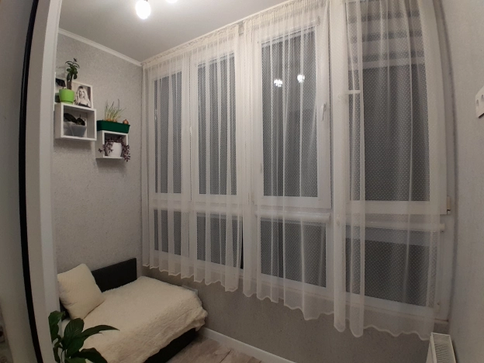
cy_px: 182
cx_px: 242
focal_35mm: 17
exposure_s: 1/50
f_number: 2.2
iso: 80
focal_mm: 1.46
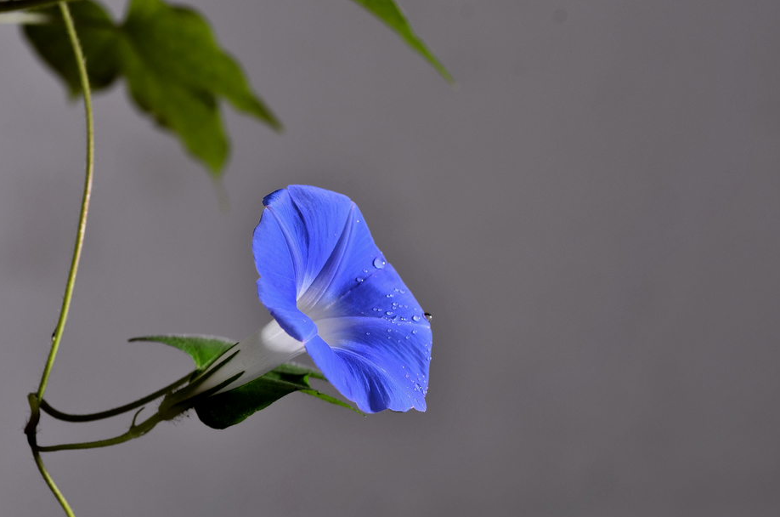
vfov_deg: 9.3
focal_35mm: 147
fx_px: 3178
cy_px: 281
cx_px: 393
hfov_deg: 14.0
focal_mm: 90
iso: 100
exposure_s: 1/1.6
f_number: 8
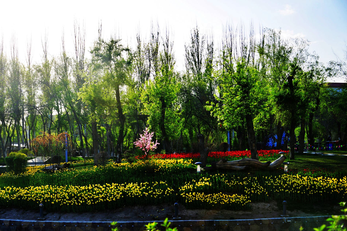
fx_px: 569
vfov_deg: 23.0
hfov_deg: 33.9
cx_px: 162
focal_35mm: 59
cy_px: 124
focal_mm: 55
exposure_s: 1/320
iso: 400
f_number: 11
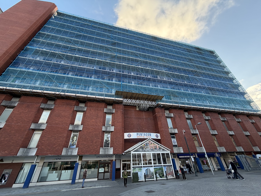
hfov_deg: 102.1
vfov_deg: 85.7
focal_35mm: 14
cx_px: 130
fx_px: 106
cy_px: 98
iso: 40
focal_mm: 2.22
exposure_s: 1/128
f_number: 2.2
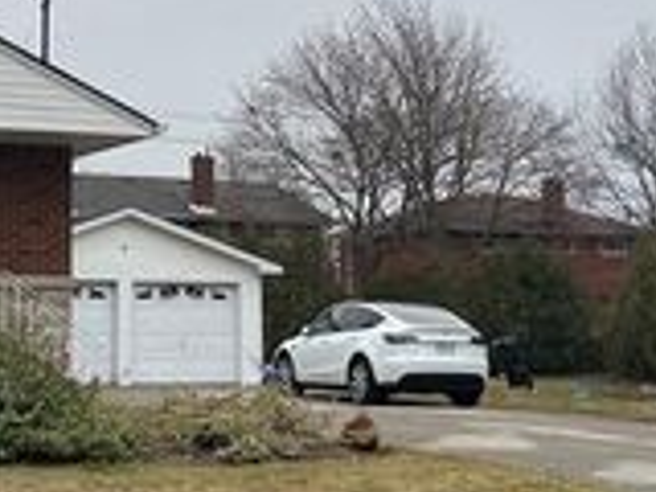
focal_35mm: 81
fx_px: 1535
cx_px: 20
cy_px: 215
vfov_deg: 18.2
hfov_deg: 23.3
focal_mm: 5.1
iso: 50
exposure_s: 1/550
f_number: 1.6
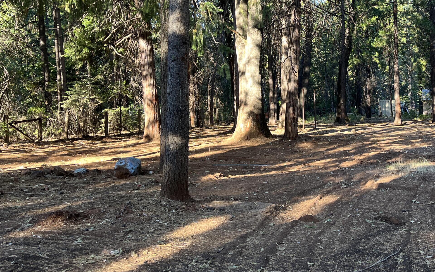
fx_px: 510
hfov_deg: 45.4
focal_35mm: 43
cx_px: 296
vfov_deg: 29.5
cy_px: 77
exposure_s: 1/121
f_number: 1.6
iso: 50
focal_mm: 5.1
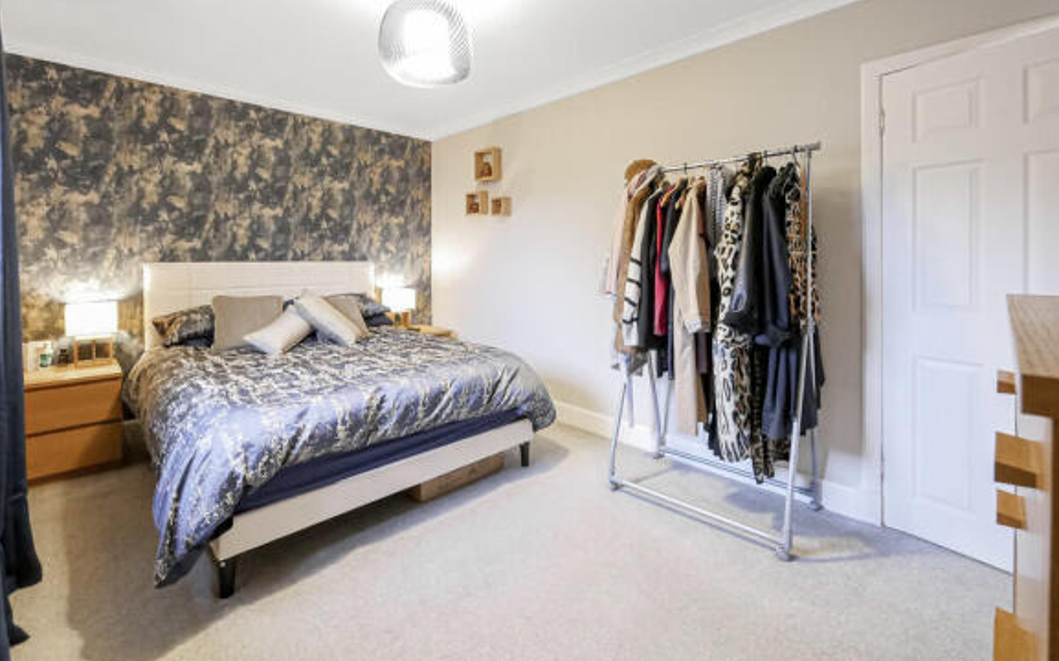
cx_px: 528
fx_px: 433
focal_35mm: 15
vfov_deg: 73.9
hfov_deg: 101.5
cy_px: 265
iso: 3200
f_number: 4
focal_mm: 7
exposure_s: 1/10
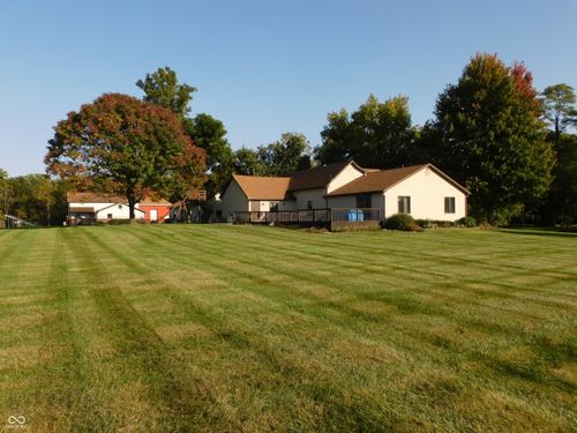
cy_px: 216
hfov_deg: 71.6
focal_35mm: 24
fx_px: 400
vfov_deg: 56.8
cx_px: 288
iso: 125
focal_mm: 4.3
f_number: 3.3
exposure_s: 1/1250
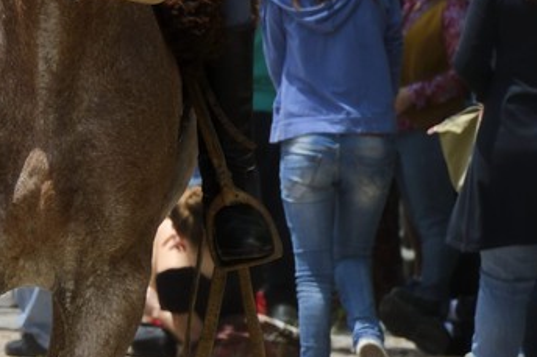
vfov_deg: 1.5
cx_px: -690
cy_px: 0
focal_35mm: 930
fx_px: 13865
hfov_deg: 2.2
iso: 400
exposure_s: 1/640
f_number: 9
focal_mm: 200
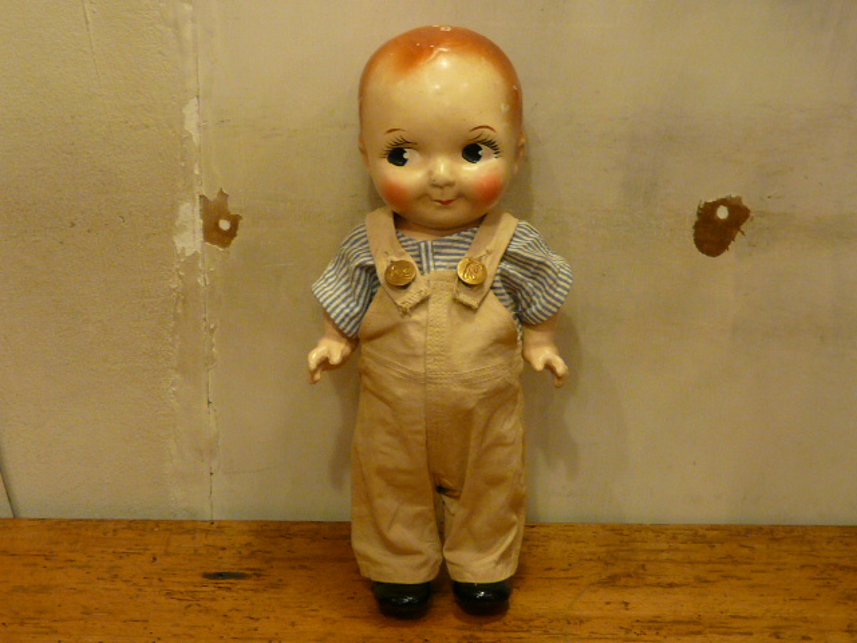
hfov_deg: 29.8
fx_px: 1609
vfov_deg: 22.6
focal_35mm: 65
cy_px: 322
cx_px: 428
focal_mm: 6.7
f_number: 3.2
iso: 200
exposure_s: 1/13
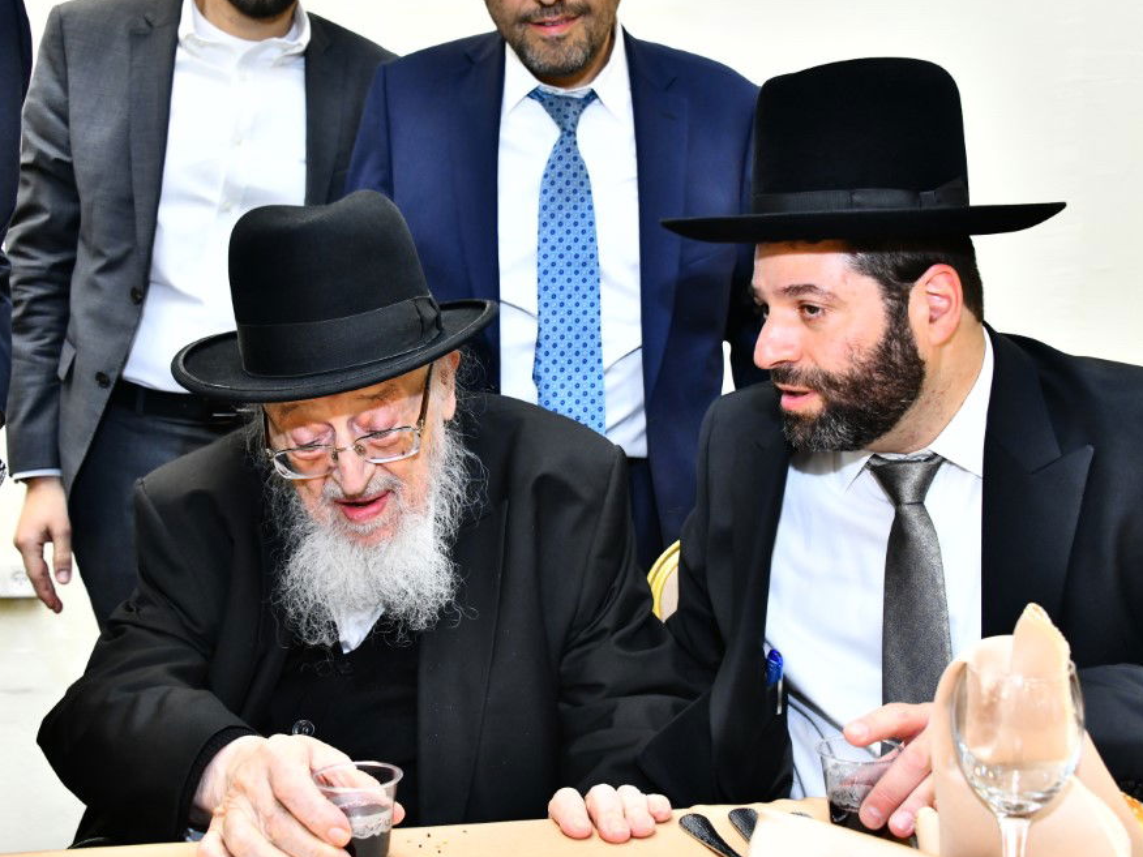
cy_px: 432
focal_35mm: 43
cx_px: 564
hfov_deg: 43.8
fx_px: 1420
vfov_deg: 33.6
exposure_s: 1/160
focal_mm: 34
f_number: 5.6
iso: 2500
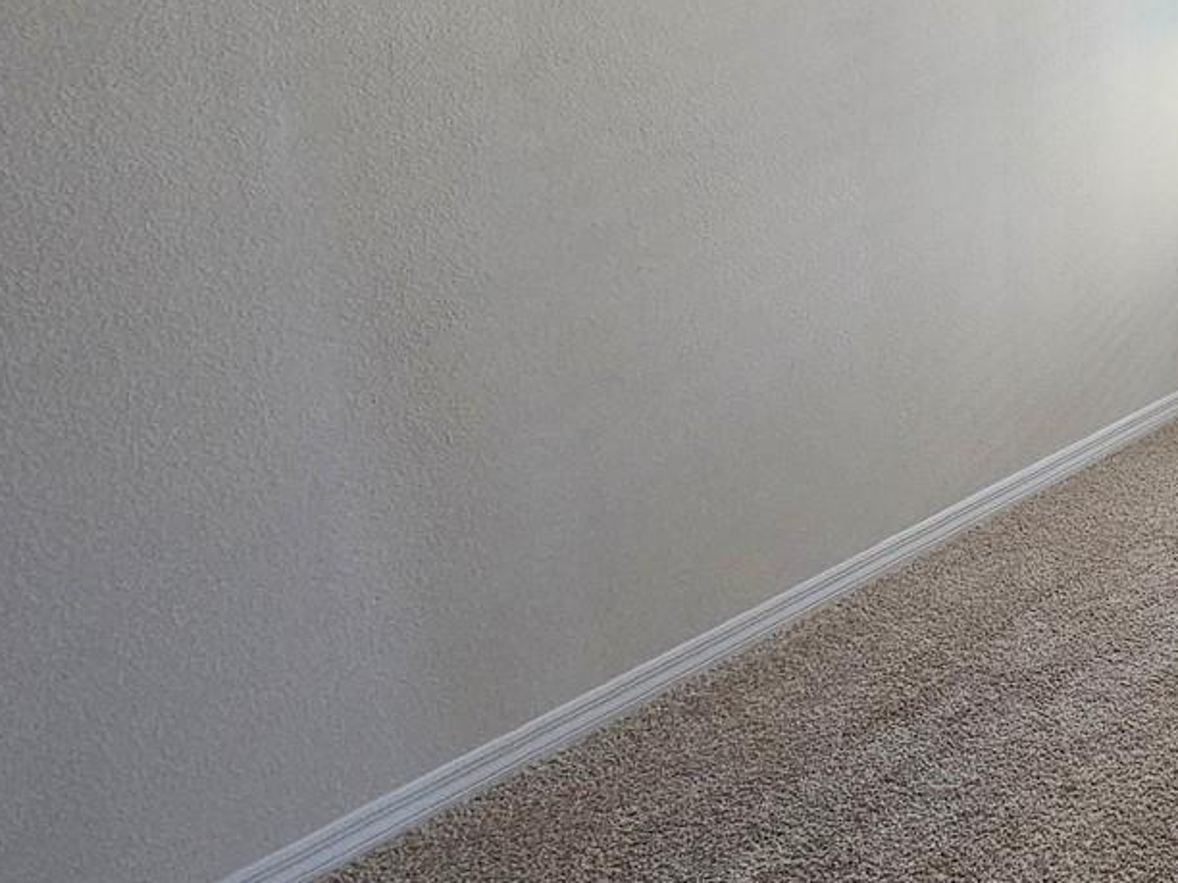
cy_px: 223
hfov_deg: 39.8
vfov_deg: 40.6
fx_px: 1157
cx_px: 1392
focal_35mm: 34
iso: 320
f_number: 2.2
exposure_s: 1/60
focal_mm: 2.2
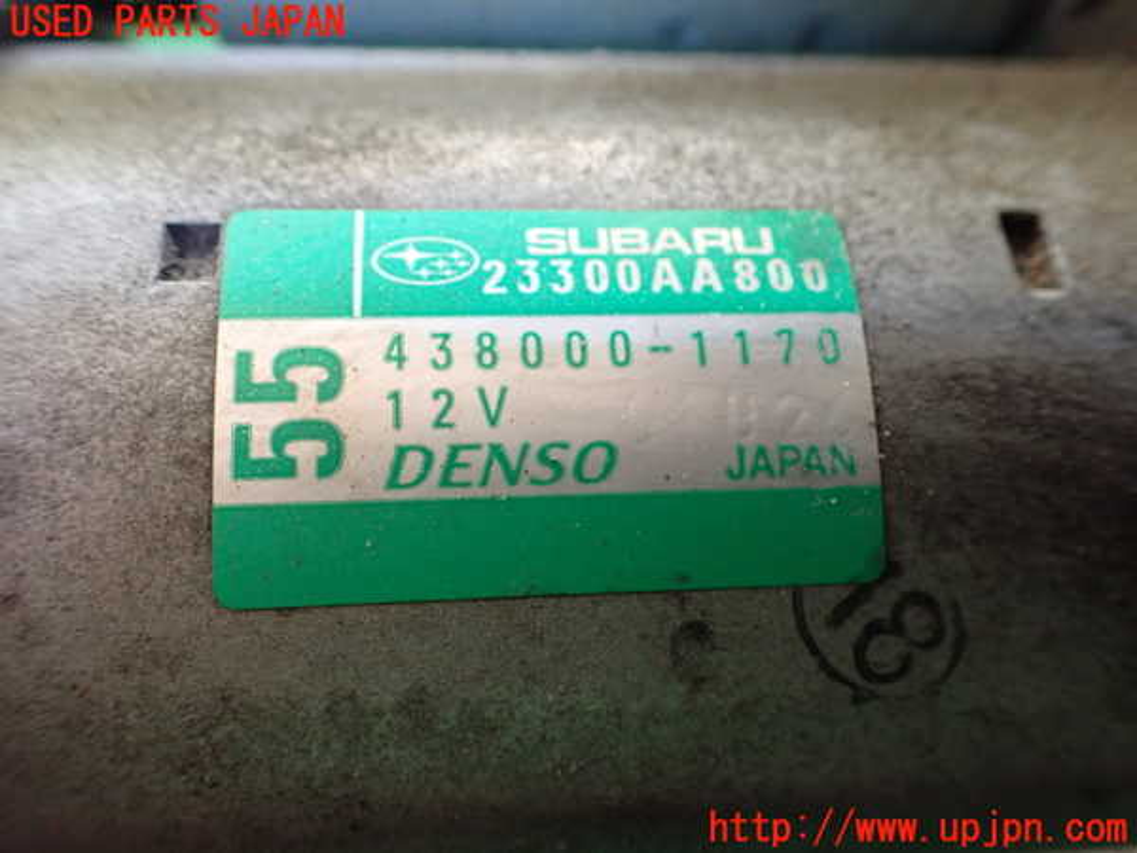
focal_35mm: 30
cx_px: 568
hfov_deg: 60.0
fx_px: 985
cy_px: 426
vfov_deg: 46.8
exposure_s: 1/125
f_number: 2.3
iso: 800
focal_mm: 5.4
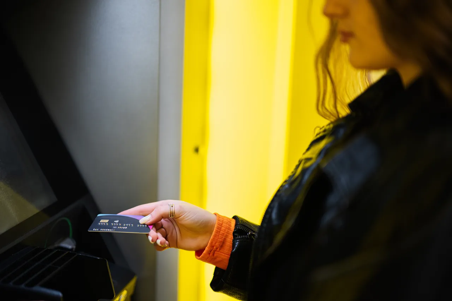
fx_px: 628
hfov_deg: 39.6
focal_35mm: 50
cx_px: 226
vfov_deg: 27.0
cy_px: 150
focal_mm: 50
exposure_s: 1/125
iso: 200
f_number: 1.2
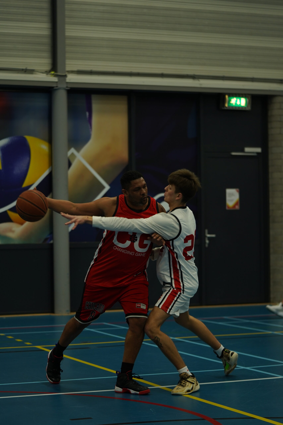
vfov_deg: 22.6
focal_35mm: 90
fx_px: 1061
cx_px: 142
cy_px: 212
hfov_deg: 15.2
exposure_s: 1/250
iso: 640
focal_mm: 90
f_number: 2.8
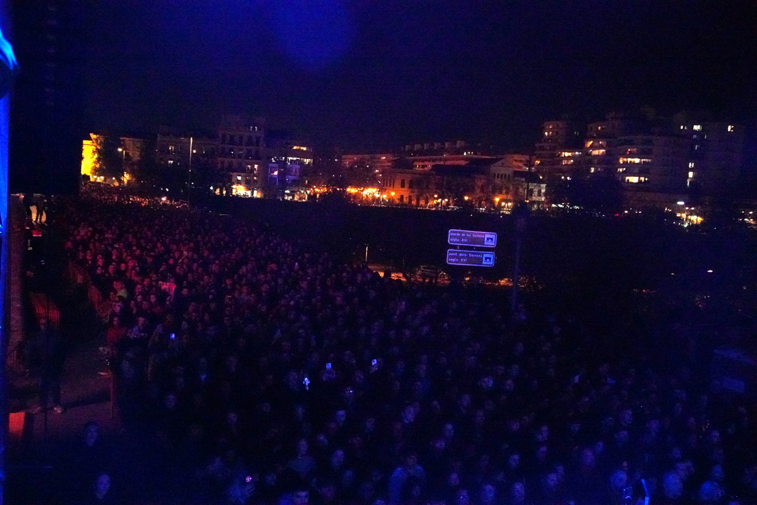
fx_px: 694
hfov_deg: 57.2
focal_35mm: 33
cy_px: 252
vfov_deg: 40.0
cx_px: 378
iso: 25600
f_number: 2.8
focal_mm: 22
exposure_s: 1/500
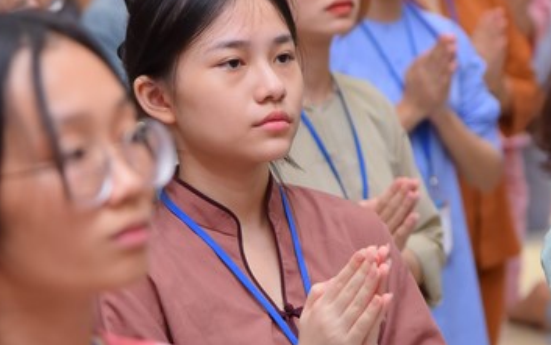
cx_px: 240
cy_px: 283
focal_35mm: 225
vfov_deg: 5.8
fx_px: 3380
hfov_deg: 9.3
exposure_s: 1/160
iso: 1250
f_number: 5
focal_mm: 120
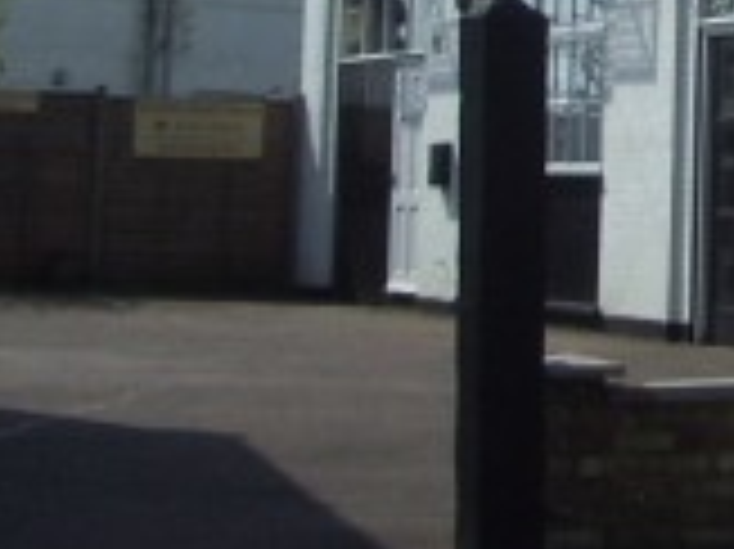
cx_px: 1040
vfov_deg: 9.6
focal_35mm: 149
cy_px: -346
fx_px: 3157
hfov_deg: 12.7
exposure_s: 1/800
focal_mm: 5.8
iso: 50
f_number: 4.3
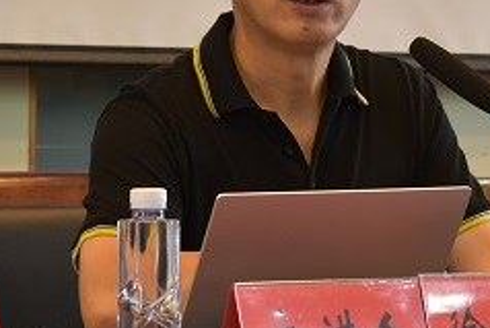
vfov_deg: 6.2
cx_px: 321
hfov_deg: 9.2
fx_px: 3037
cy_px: 151
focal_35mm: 223
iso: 560
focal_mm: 52
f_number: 5.6
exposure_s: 1/30
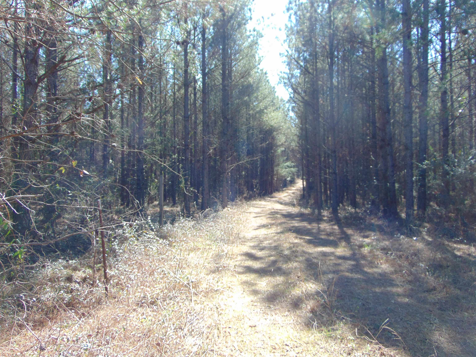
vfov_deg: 54.9
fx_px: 344
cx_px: 238
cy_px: 178
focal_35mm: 25
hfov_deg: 69.4
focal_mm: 4.5
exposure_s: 1/200
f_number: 3
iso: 80
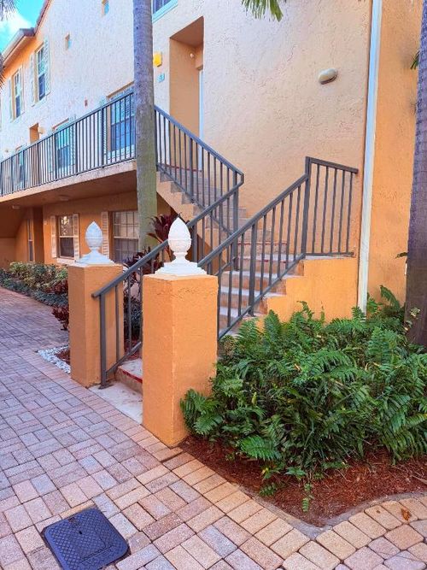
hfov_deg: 56.8
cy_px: 285
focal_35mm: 24
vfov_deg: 71.6
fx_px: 395
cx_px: 214
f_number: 1.78
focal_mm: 6.76
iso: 80
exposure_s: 1/339
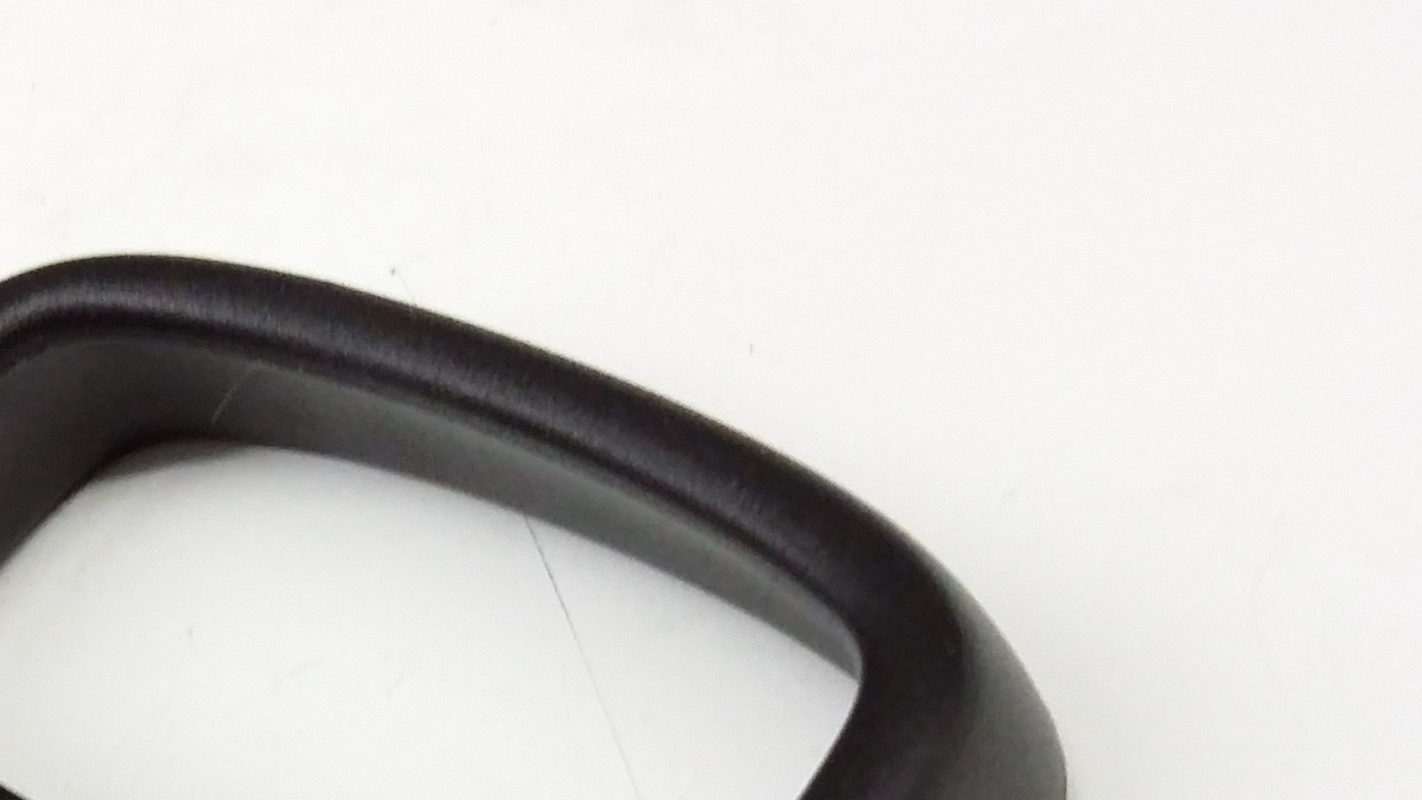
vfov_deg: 16.1
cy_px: 1040
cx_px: 299
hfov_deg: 29.1
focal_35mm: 71
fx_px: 2677
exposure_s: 1/15
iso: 200
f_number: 2.4
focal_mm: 3.4
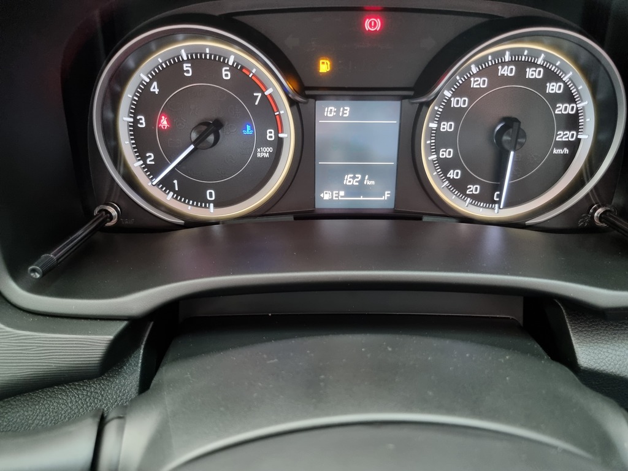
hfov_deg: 67.3
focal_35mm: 26
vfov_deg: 53.1
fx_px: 472
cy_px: 236
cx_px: 314
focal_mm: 5.4
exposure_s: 1/25
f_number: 1.8
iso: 640
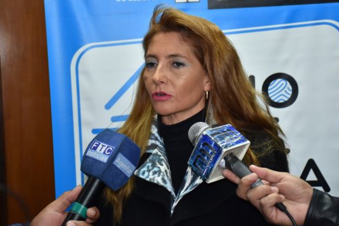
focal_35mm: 86
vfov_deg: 15.9
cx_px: 163
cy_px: 102
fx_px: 810
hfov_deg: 23.7
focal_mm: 48
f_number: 4.5
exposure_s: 1/125
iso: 640
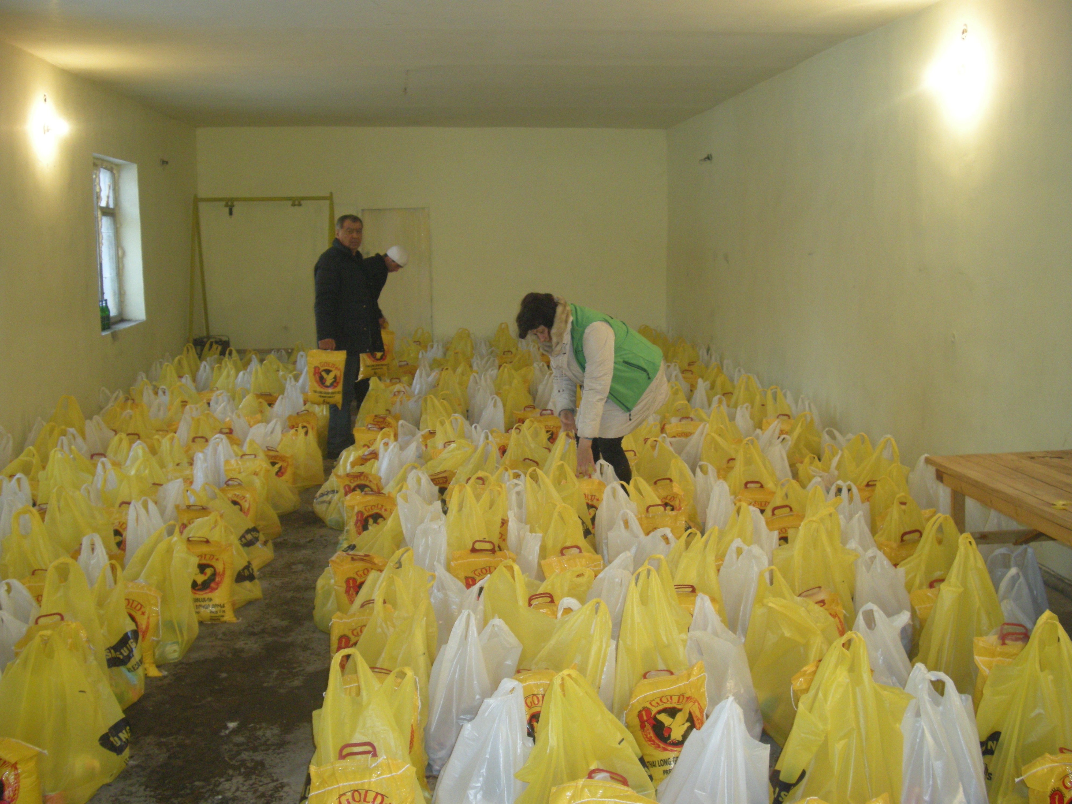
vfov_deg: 38.7
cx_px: 536
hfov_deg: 50.1
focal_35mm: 37
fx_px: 1146
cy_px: 402
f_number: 2.8
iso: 276
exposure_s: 1/30
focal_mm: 7.9
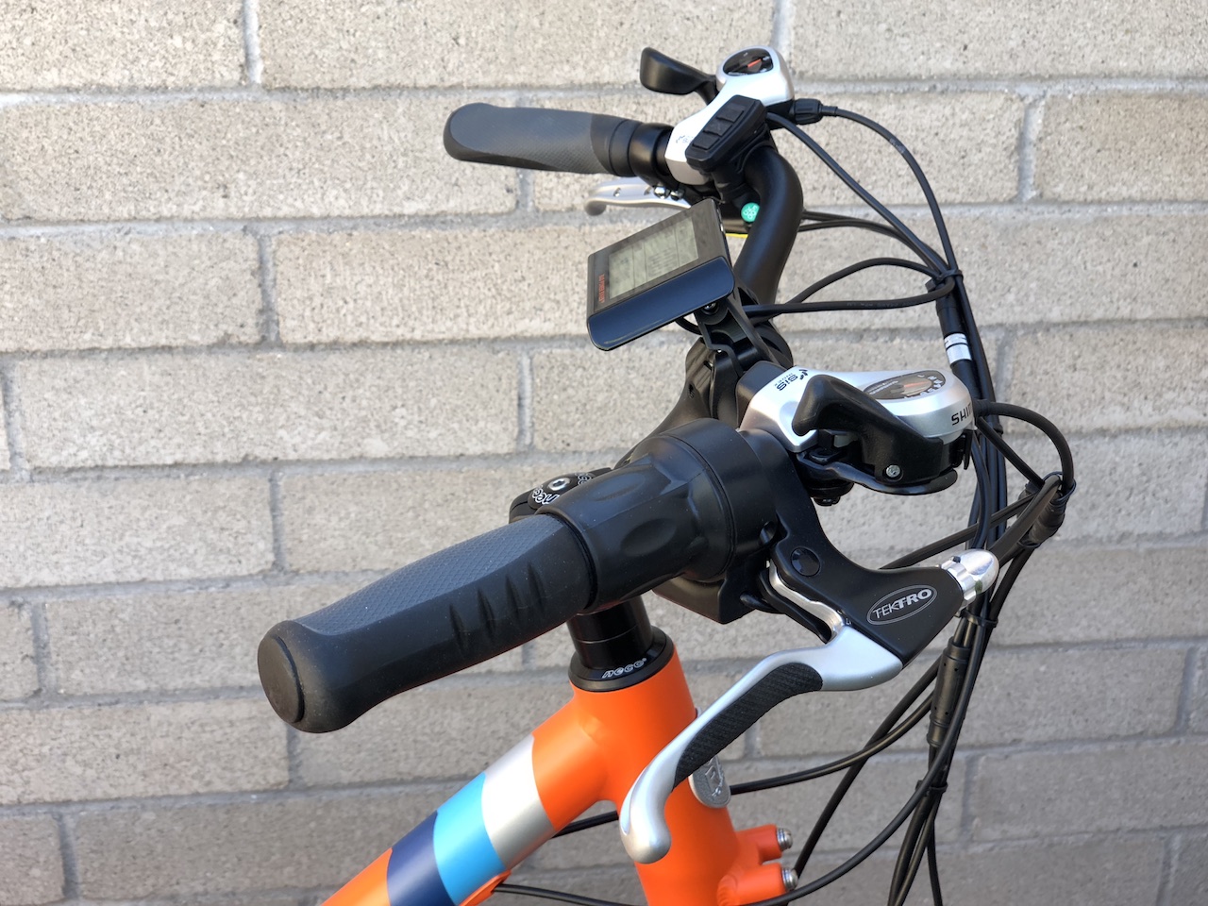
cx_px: 604
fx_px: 1815
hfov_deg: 36.8
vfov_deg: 28.0
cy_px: 453
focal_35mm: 52
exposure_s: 1/120
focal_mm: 6
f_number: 2.4
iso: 40
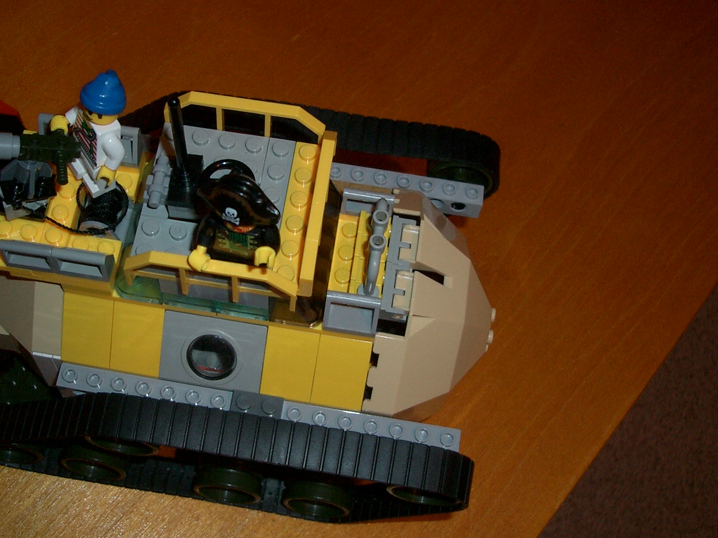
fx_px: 1016
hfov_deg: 38.4
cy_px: 272
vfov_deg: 29.7
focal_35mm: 49
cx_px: 231
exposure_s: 1/40
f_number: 2.6
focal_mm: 5.8
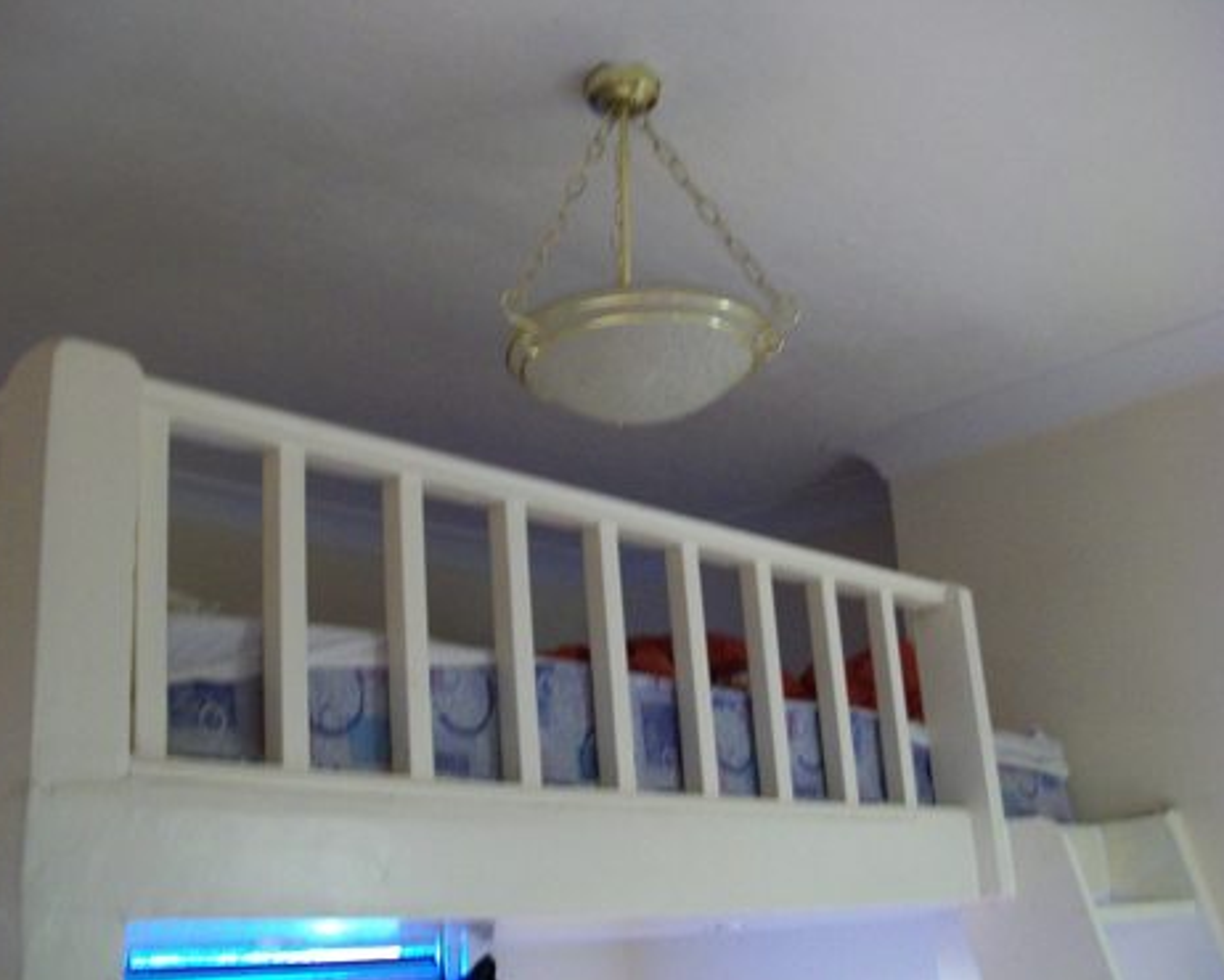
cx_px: 628
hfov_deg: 47.9
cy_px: 489
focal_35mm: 38
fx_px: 1377
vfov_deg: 39.2
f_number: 2.7
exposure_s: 1/8
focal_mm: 6
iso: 200
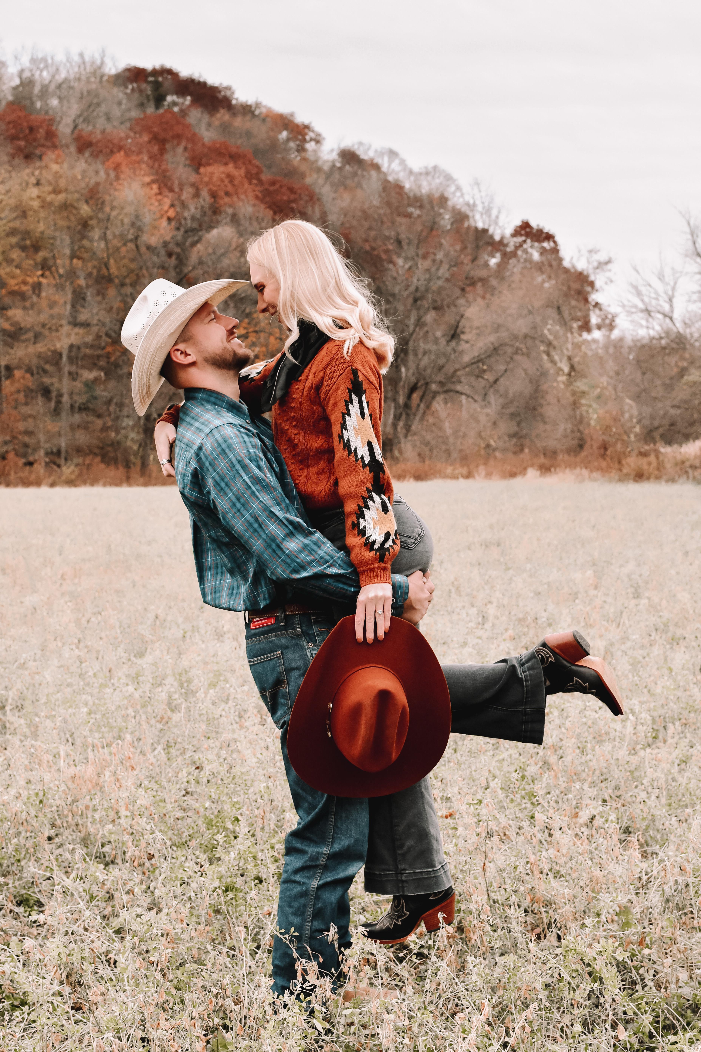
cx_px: 350
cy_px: 526
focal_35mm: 52
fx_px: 1519
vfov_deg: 38.2
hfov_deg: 26.0
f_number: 5
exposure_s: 1/400
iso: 1250
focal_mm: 35
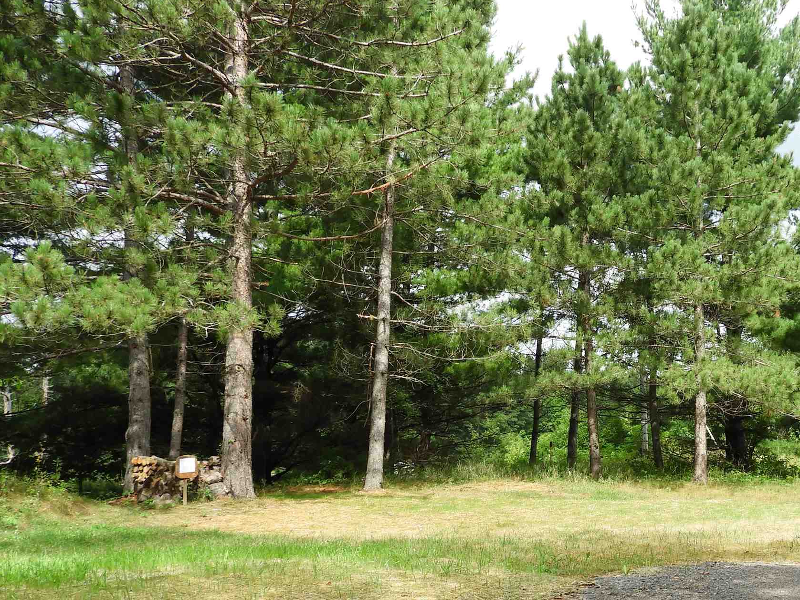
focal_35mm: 44
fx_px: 1017
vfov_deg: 32.4
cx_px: 580
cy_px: 432
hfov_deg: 41.9
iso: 100
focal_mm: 4.3
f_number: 3.3
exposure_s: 1/400
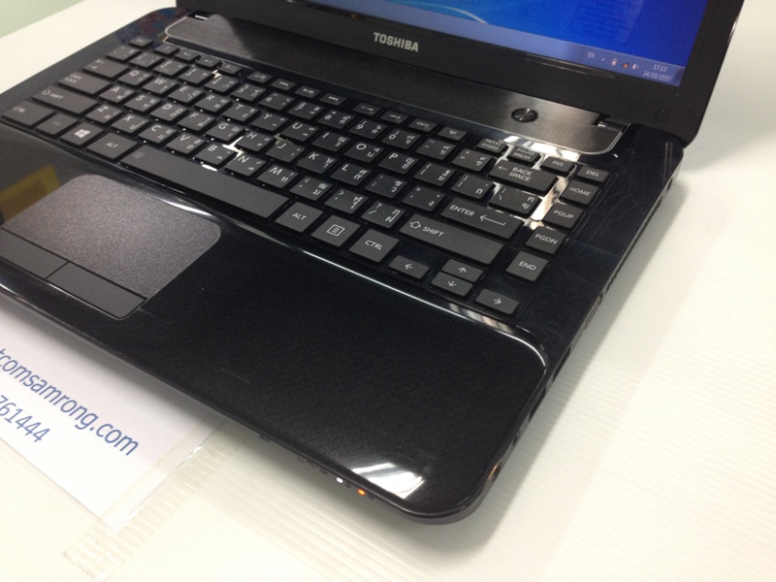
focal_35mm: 33
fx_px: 740
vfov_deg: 42.9
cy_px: 291
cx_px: 388
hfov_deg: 55.4
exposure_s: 1/20
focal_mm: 4.12
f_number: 2.4
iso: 80
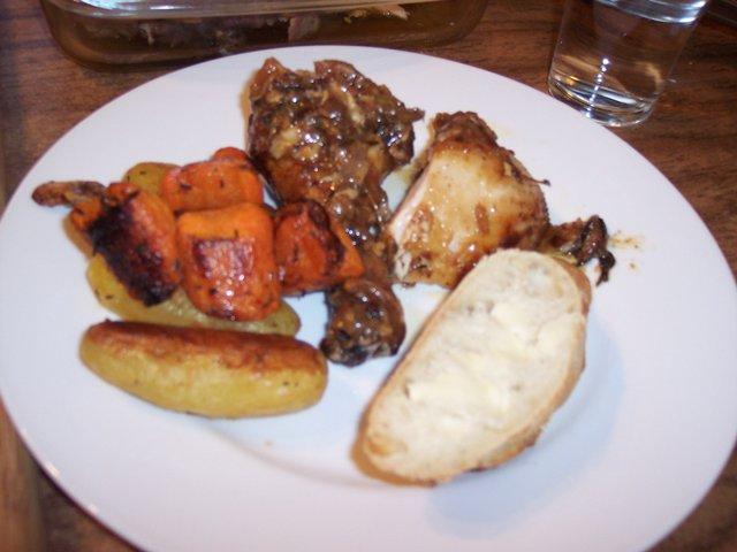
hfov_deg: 49.0
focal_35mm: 38
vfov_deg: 37.7
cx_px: 368
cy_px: 276
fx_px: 809
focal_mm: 8
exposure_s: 1/30
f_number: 2.8
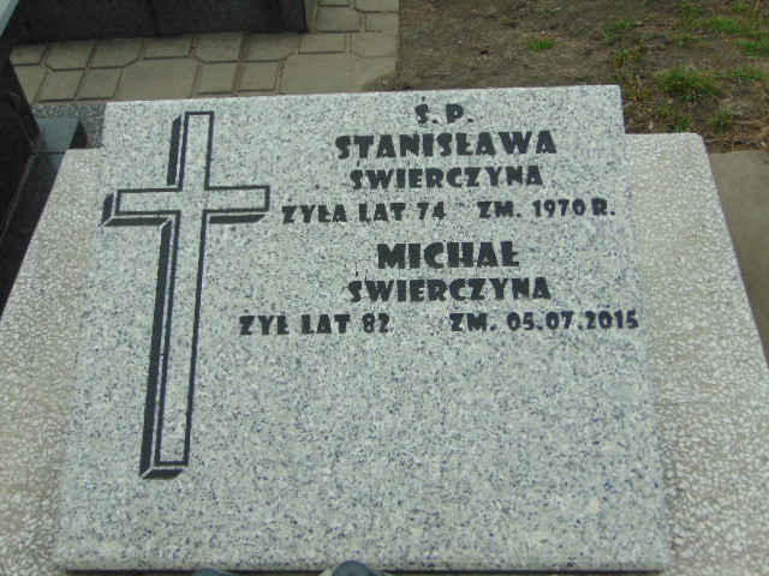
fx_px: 933
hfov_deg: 44.8
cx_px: 384
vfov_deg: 34.3
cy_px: 288
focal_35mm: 42
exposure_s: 1/640
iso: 80
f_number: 3.3
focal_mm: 7.6
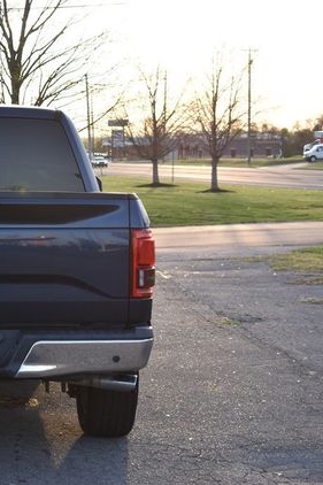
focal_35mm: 91
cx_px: -26
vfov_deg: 22.4
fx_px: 1226
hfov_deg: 14.7
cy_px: 244
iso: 280
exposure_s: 1/250
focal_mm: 40
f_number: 5.6
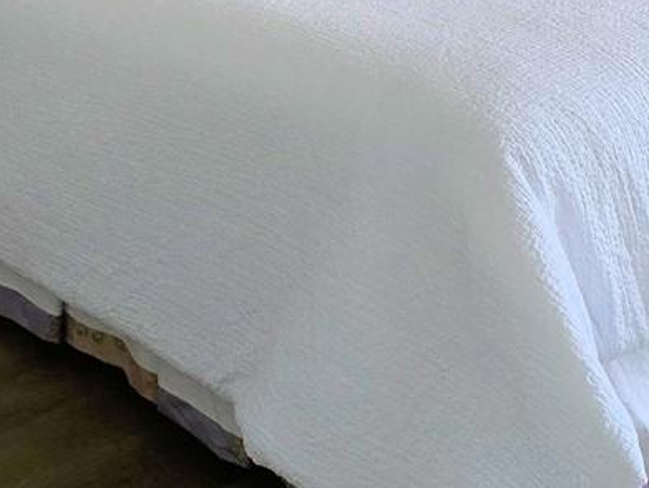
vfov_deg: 14.7
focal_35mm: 94
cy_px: -241
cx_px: 158
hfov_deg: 20.7
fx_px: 1764
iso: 1250
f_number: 1.7
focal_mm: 6.3
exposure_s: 1/60
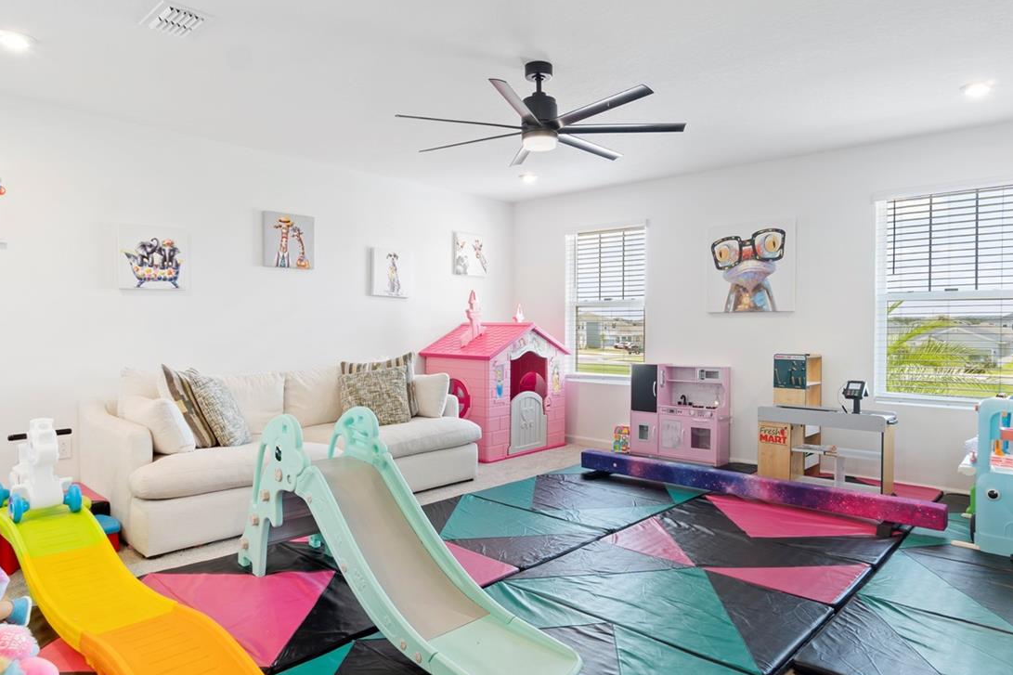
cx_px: 520
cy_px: 375
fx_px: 619
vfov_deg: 57.1
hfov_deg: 78.6
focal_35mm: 22
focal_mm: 10
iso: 100
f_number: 9
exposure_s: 1/1.67
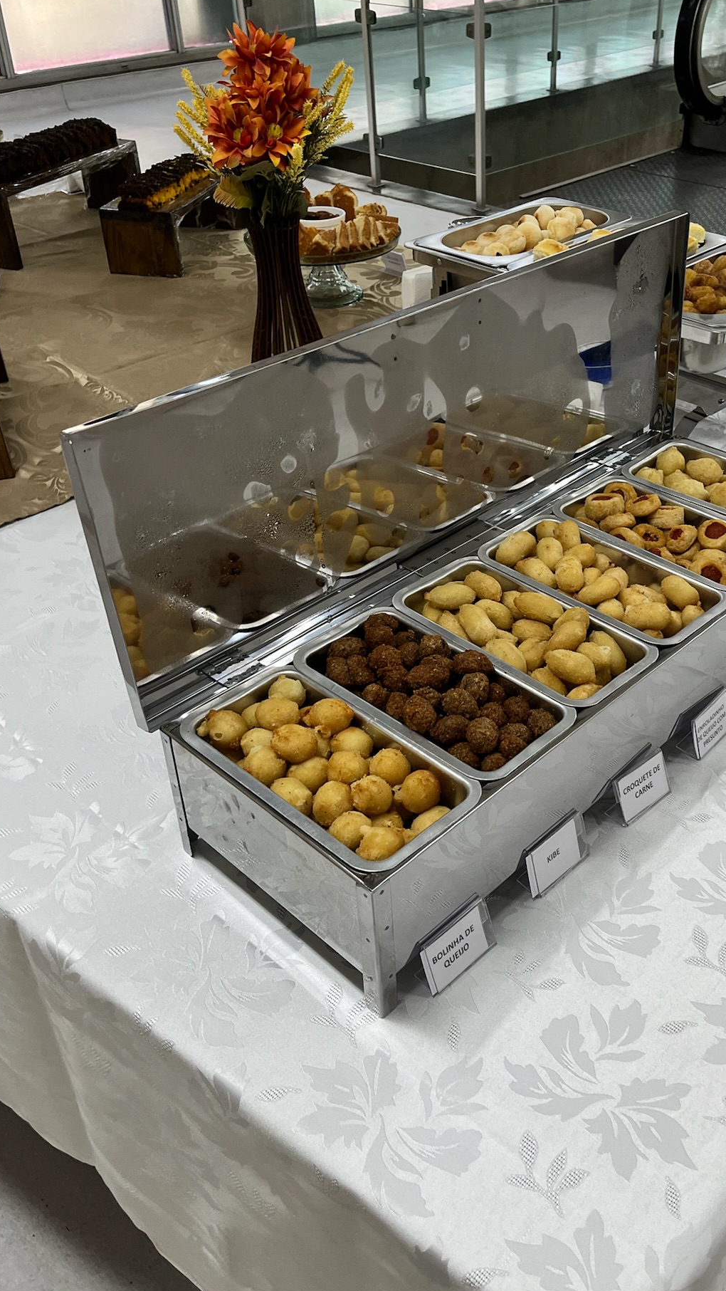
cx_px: 481
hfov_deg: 36.3
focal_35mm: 32
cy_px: 605
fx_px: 1095
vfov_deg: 61.0
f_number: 1.6
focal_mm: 5.1
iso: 100
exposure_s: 1/120
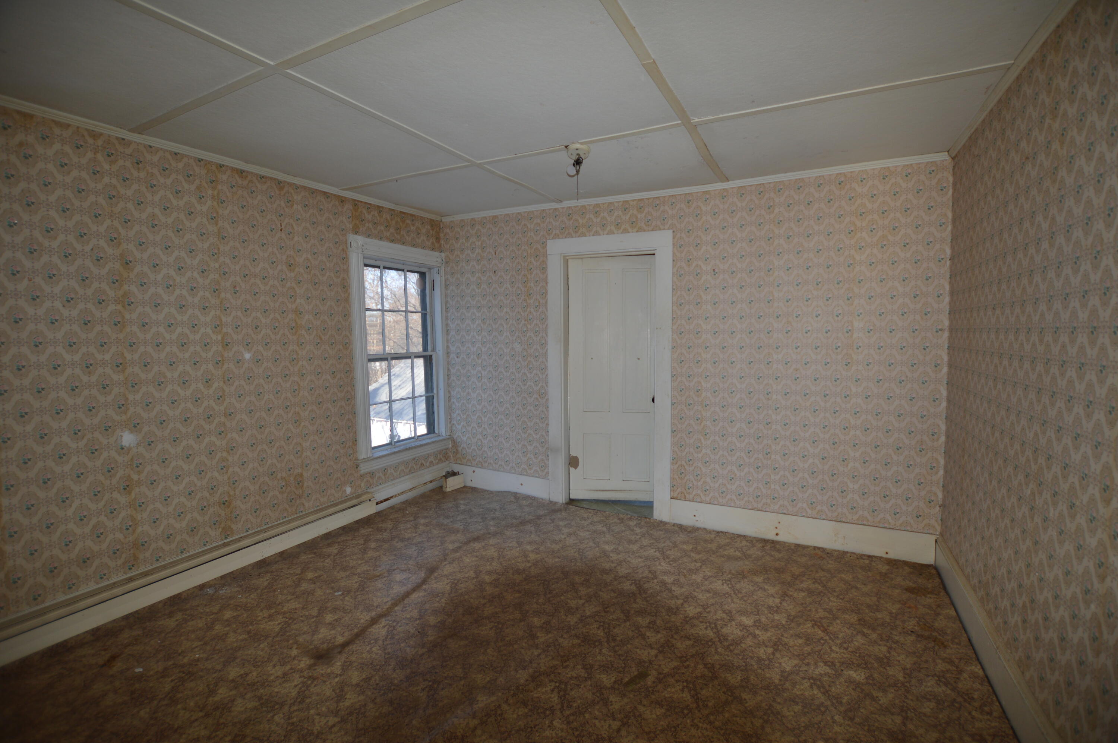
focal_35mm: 15
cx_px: 559
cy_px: 372
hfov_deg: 100.4
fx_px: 465
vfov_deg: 77.2
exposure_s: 1/200
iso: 100
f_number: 3.5
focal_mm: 10
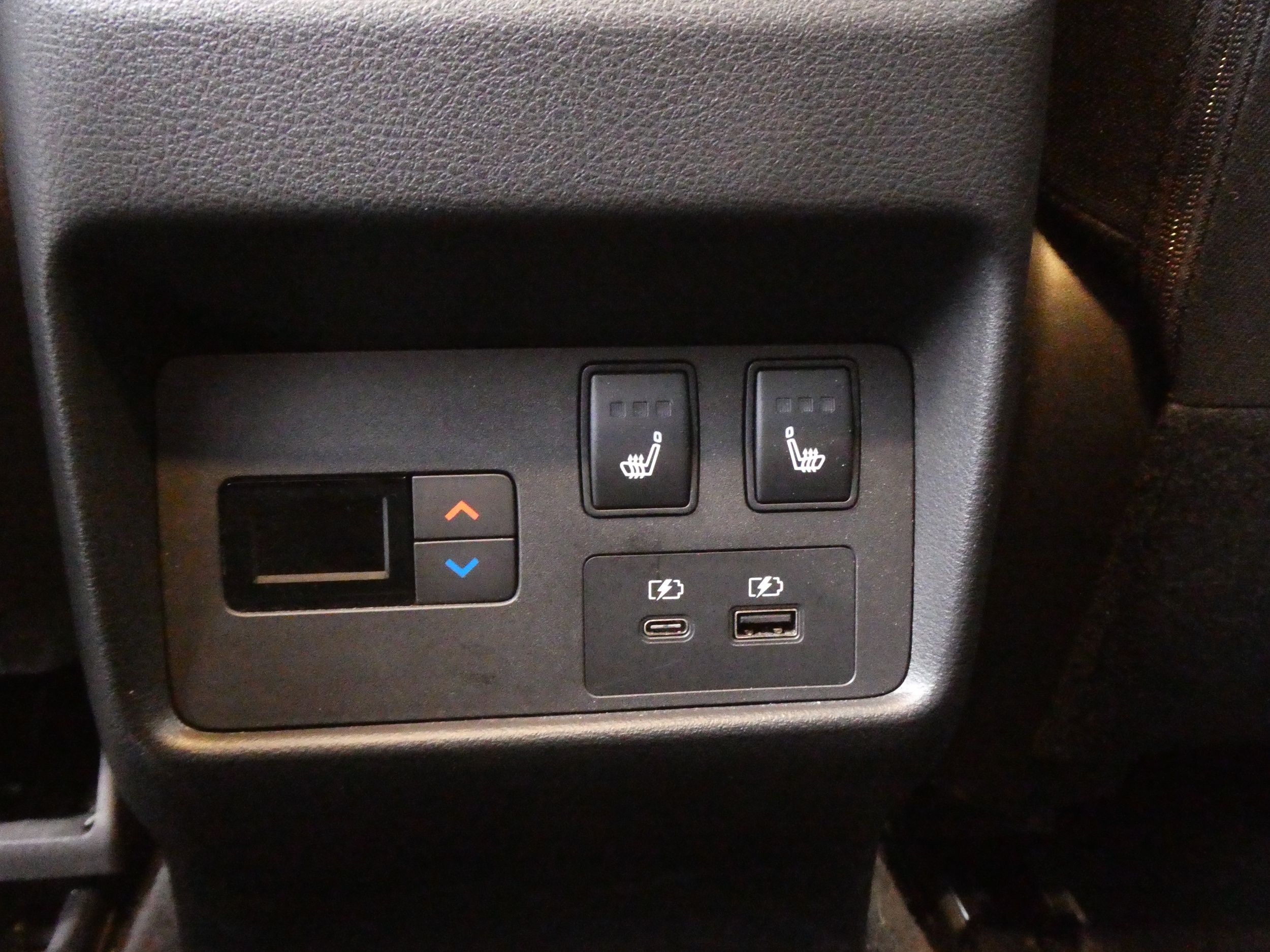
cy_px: 476
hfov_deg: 52.6
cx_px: 635
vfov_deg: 40.7
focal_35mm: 35
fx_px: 1284
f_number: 3.7
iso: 3200
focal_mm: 6.3
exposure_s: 1/3.2
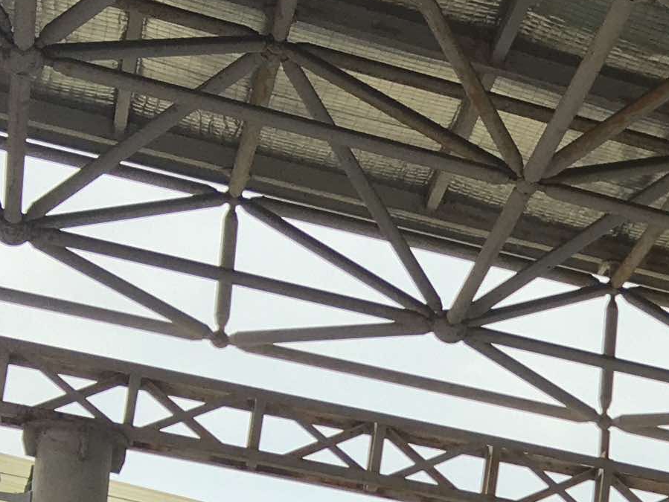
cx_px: 1392
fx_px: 2513
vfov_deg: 10.7
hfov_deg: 12.9
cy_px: 901
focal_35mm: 130
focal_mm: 4.15
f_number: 2.2
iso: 25
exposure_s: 1/182
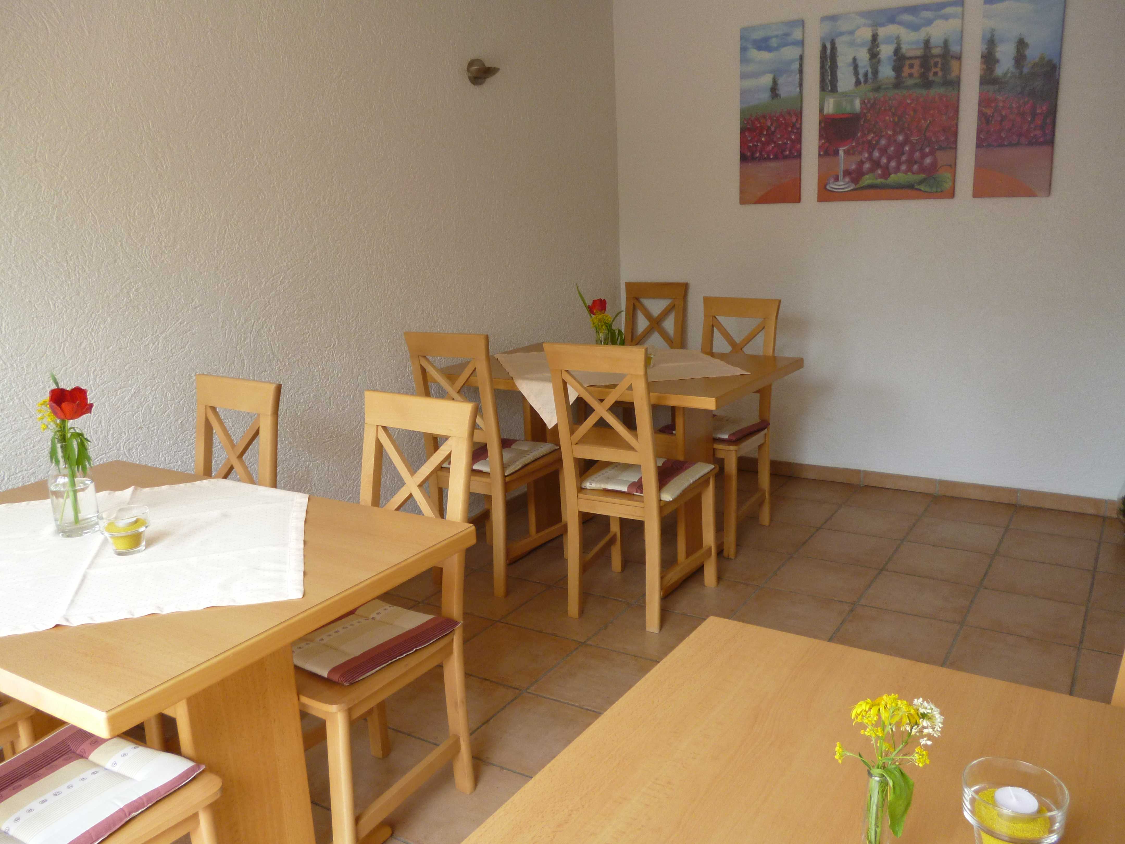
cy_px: 422
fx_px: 910
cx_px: 562
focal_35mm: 28
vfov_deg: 49.7
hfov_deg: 63.4
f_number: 3.1
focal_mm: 5
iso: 160
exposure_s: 1/60
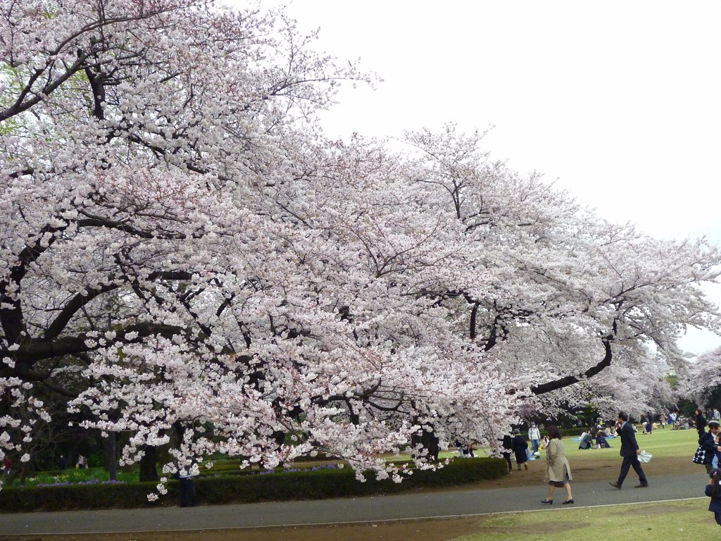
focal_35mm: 43
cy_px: 270
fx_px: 896
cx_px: 360
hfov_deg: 43.9
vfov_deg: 33.6
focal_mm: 7.7
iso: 320
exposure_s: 1/320
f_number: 3.7
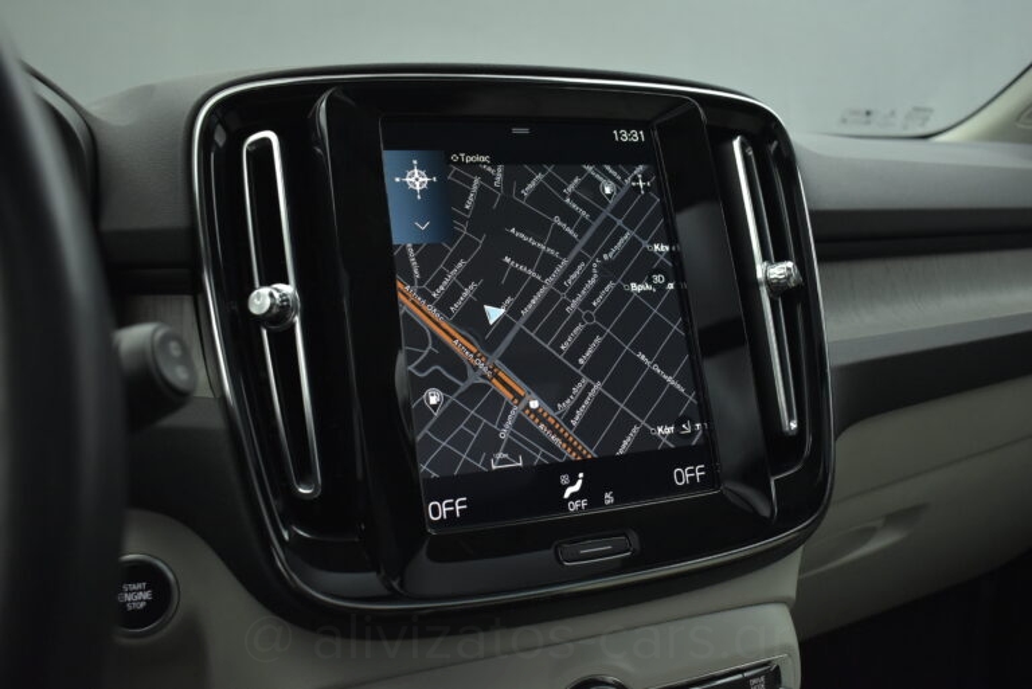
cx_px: 516
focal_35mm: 30
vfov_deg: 43.7
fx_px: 860
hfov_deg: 61.9
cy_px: 344
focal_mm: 20
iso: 1600
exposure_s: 1/100
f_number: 3.5
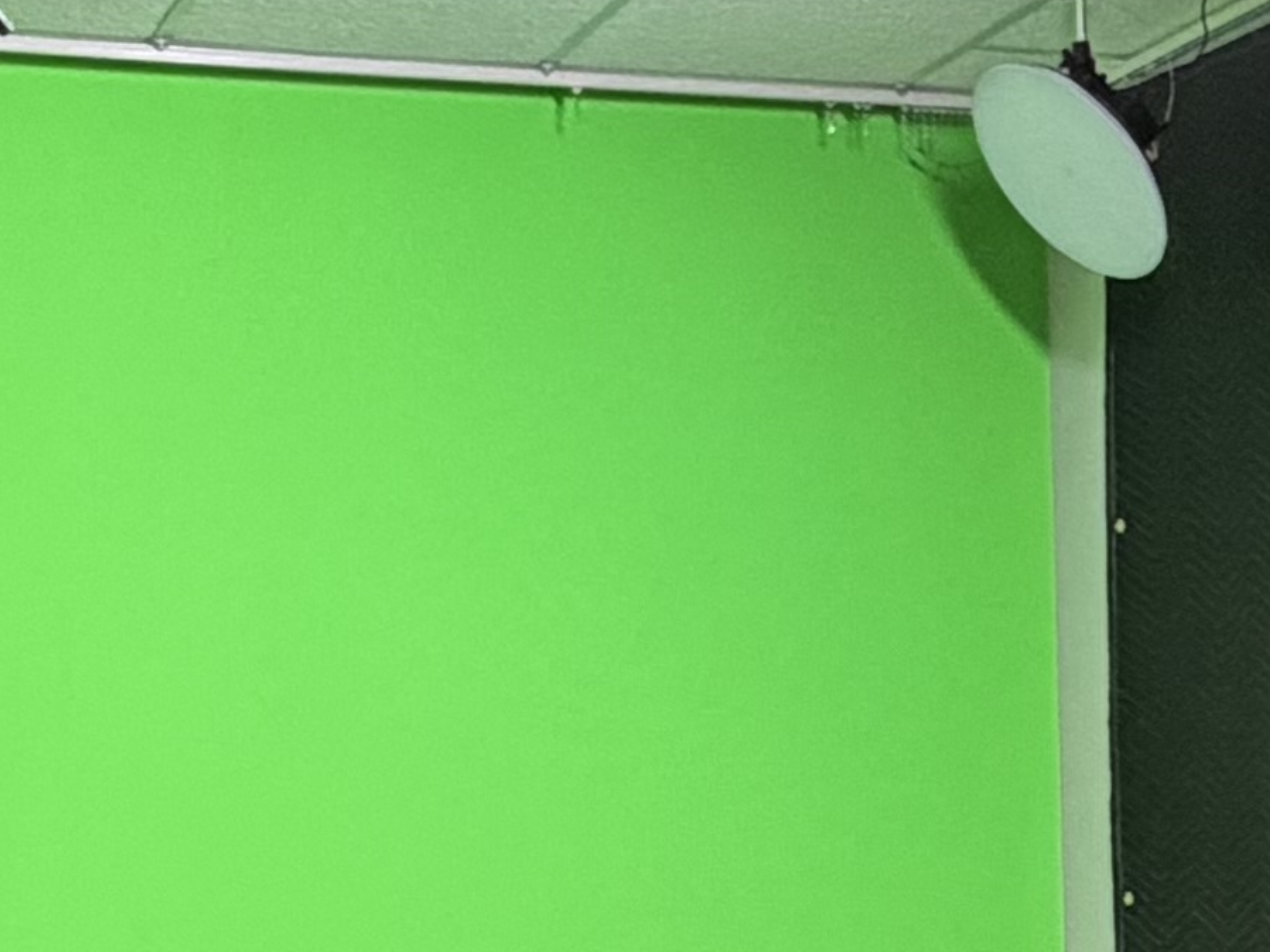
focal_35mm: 89
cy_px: 910
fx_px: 3265
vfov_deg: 16.3
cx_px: 856
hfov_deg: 21.9
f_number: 2.2
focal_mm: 2.22
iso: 250
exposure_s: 1/70
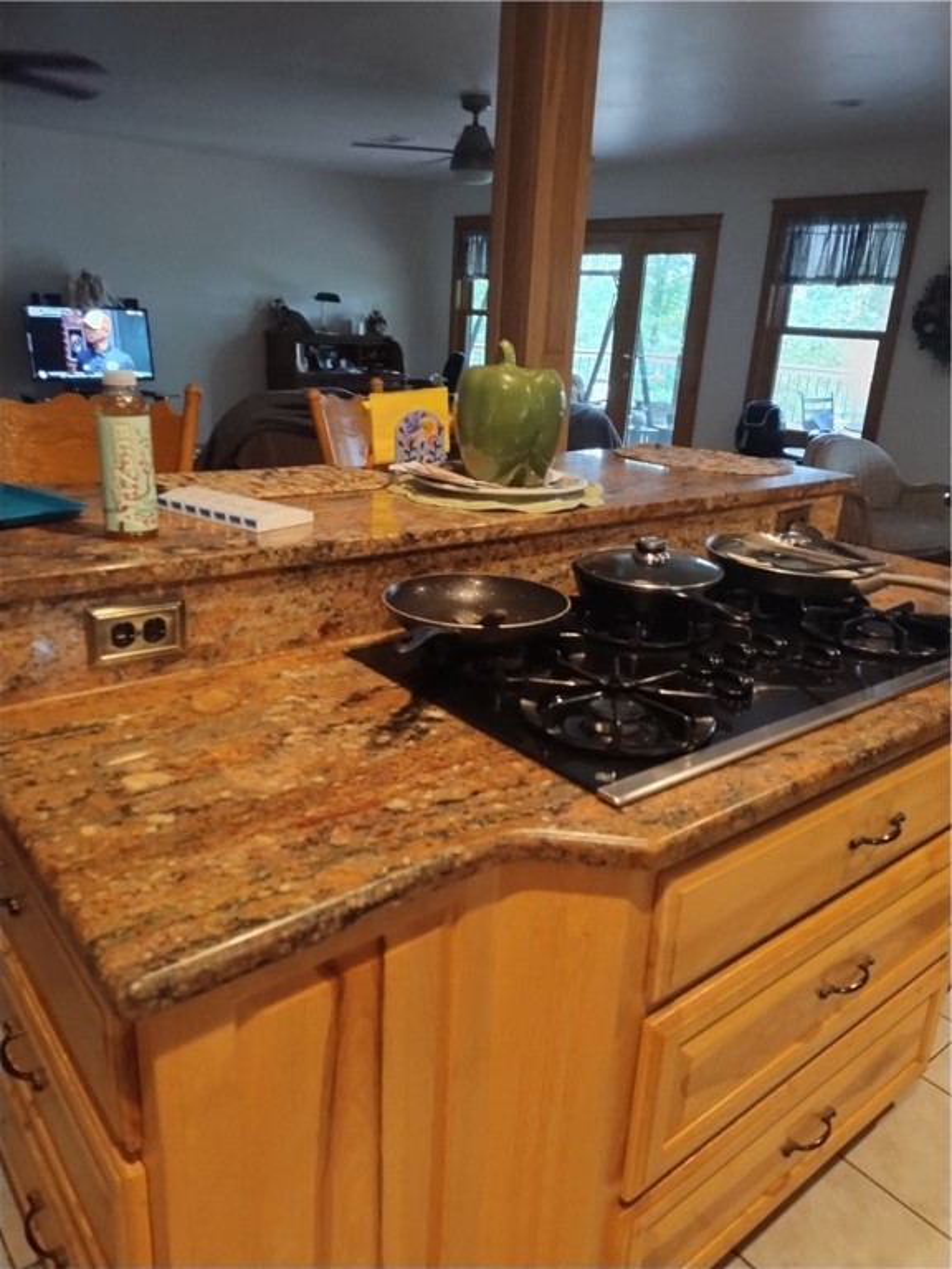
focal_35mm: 25
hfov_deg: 54.9
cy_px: 634
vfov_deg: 69.4
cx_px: 476
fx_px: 917
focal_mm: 4.71
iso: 409
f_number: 1.7
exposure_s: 1/20
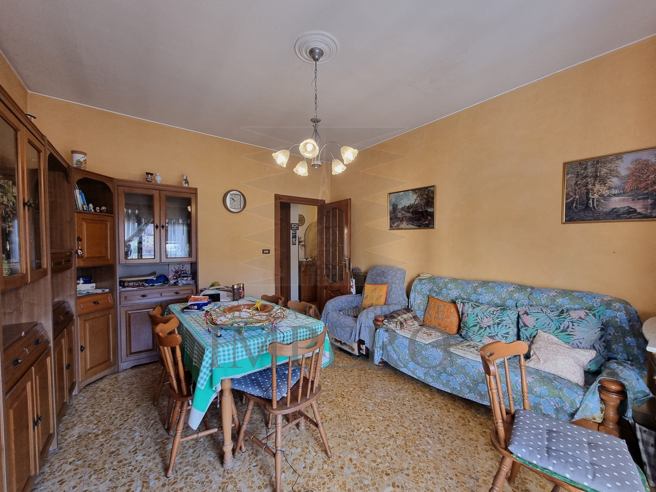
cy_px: 246
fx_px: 246
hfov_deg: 106.2
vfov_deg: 89.9
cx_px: 328
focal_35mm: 13
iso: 320
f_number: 2.2
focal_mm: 2.2
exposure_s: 1/60
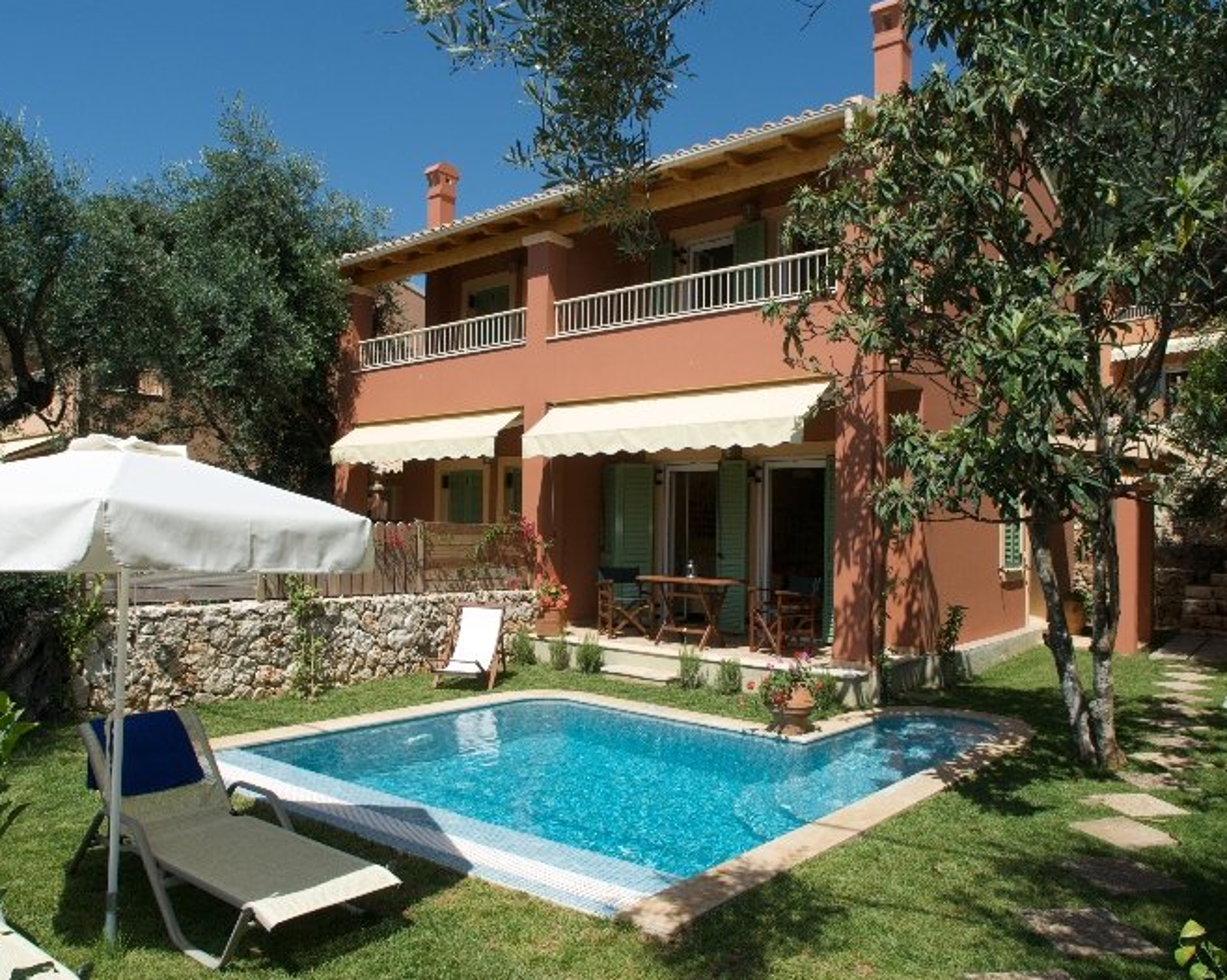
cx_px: 614
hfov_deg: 70.3
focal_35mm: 24
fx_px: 871
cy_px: 496
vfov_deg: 58.7
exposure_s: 1/125
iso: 125
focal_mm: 14
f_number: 11
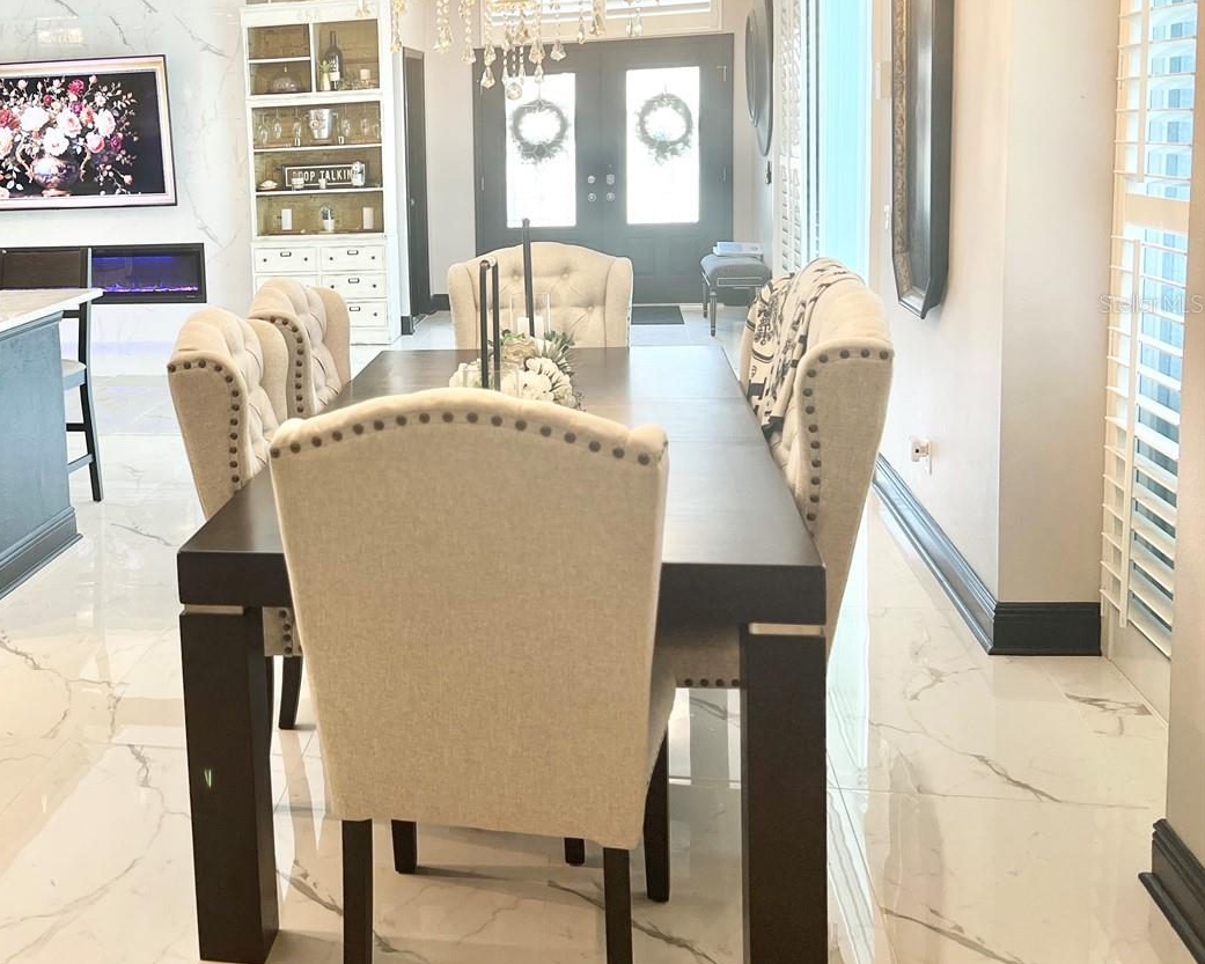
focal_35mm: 39
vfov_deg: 37.7
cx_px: 282
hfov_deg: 45.0
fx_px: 1391
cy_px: 303
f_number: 1.5
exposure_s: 1/120
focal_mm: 5.7
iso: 125
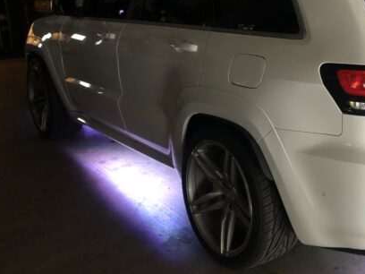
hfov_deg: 37.9
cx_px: 304
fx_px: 506
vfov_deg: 30.2
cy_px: 116
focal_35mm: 48
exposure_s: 1/5
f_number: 1.8
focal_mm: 3.99
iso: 80
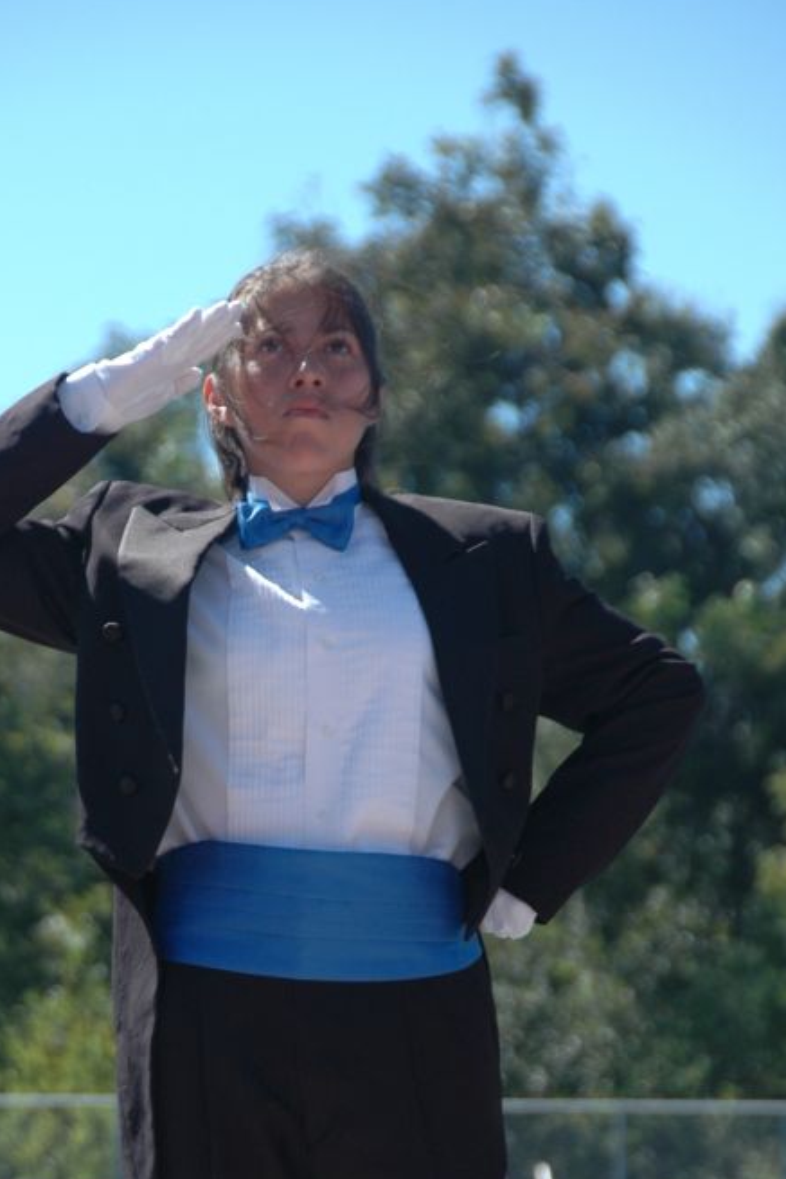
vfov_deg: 7.3
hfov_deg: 4.9
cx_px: 261
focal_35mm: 281
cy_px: 913
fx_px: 9197
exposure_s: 1/500
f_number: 5.6
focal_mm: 120
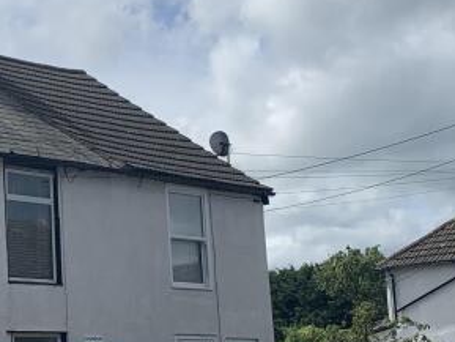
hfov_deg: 20.1
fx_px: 1210
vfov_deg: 16.1
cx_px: -77
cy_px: 206
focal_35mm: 92
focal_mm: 4.25
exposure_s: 1/5128
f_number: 1.8
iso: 25
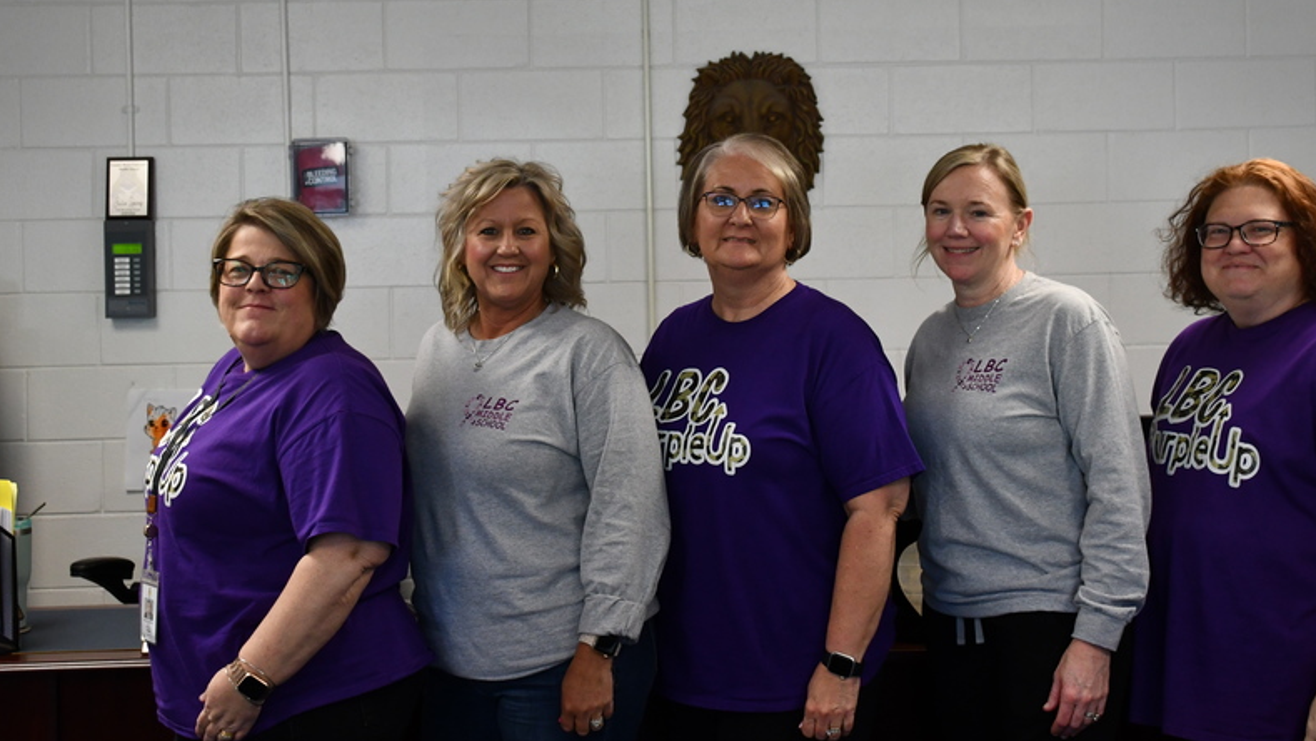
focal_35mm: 53
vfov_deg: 22.6
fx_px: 1850
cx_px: 702
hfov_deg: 39.1
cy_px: 268
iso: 1250
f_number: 3.8
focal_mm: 26
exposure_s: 1/125
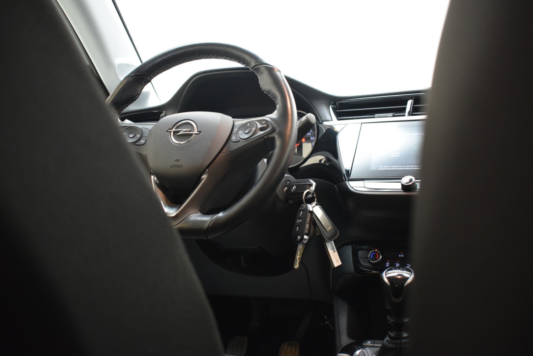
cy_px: 178
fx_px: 577
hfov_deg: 49.6
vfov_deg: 34.2
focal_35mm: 39
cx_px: 266
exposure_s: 1/30
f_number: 4
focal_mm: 26
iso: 2200
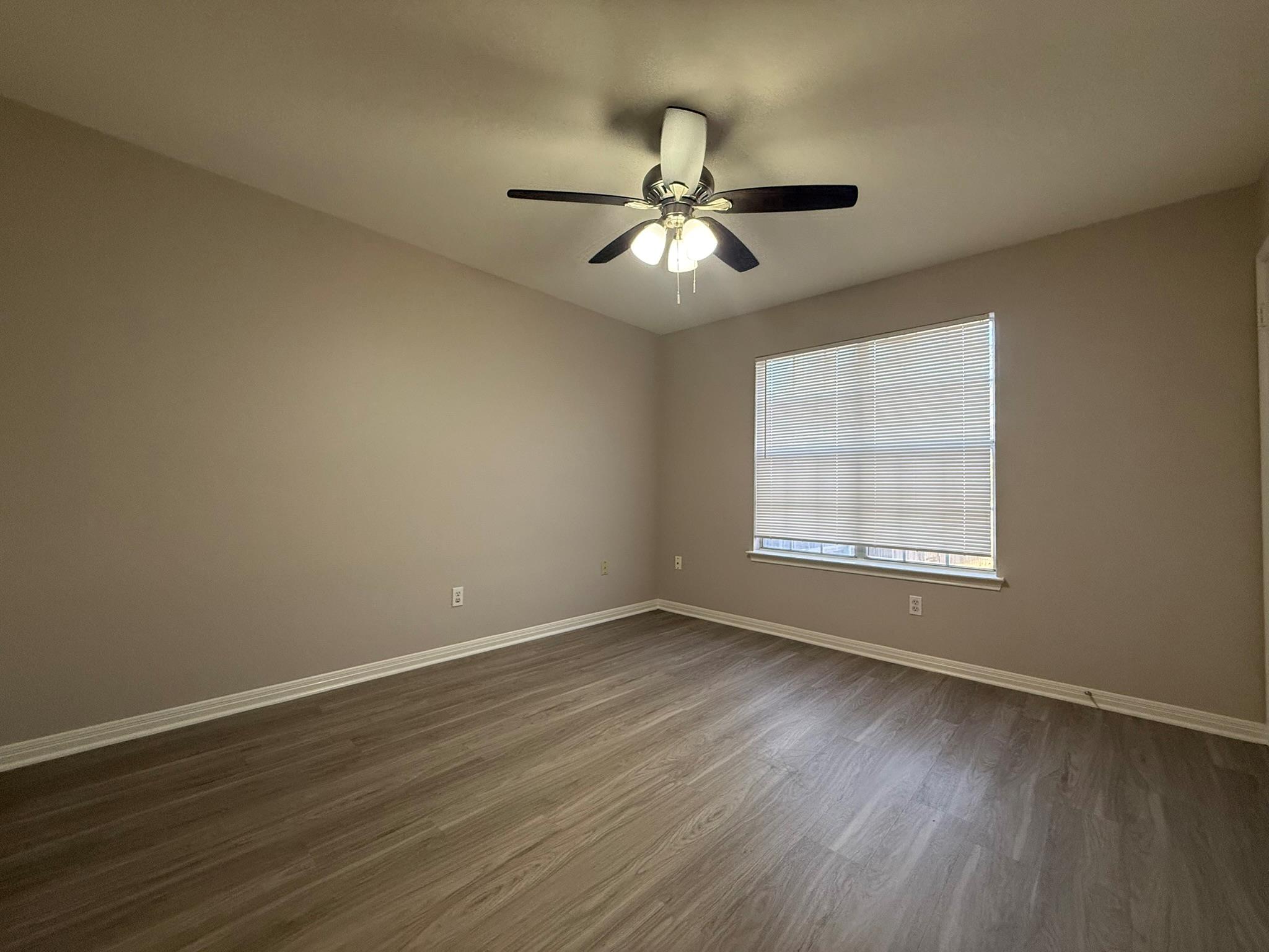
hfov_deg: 102.1
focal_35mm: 14
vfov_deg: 85.7
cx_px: 634
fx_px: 513
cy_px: 476
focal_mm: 2.22
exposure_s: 1/120
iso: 250
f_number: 2.2
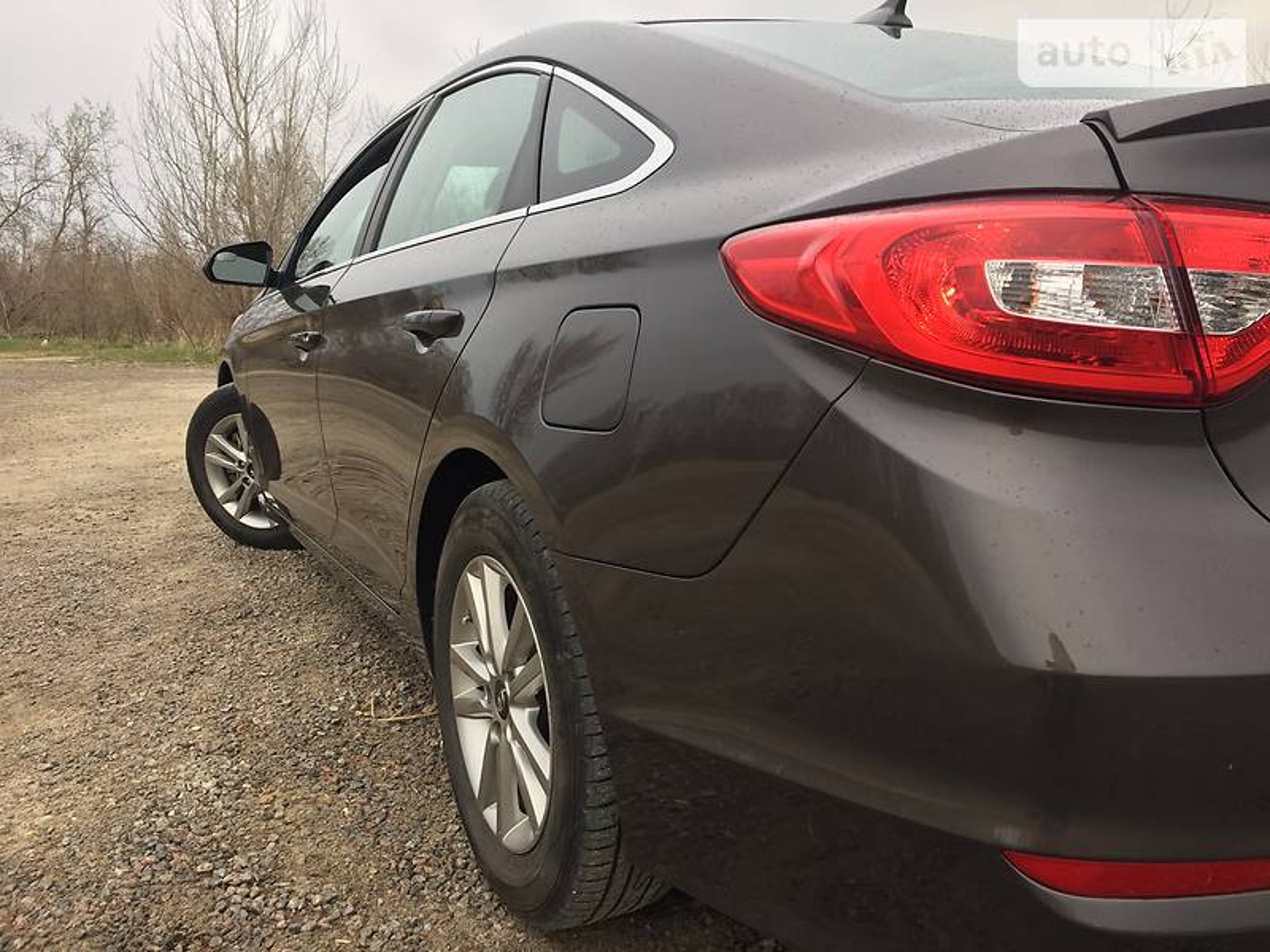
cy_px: 476
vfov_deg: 48.2
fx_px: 1064
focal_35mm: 29
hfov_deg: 61.7
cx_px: 635
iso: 40
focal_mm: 4.2
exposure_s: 1/100
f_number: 2.2
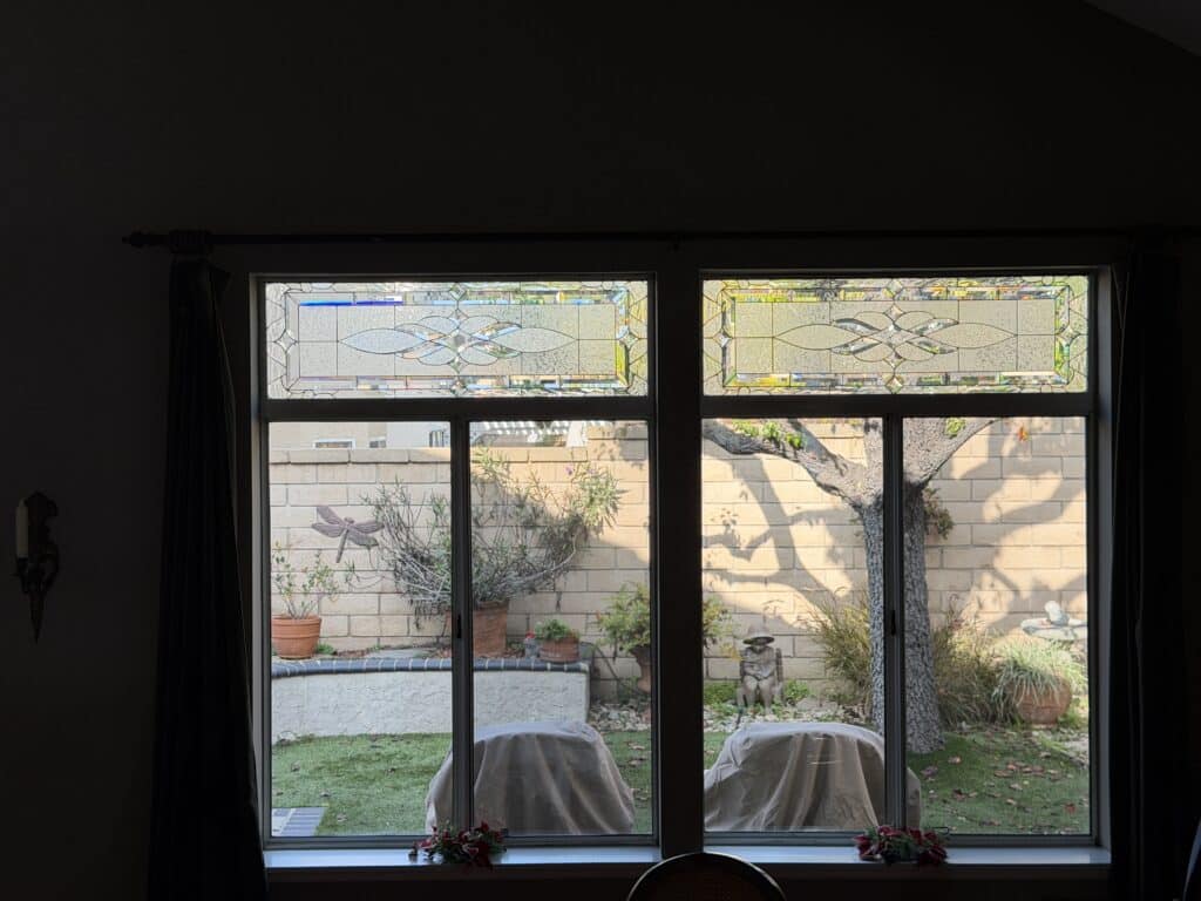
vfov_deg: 30.3
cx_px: 600
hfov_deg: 39.7
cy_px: 450
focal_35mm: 48
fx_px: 1665
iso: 80
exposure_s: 1/762
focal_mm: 6.76
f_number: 1.78
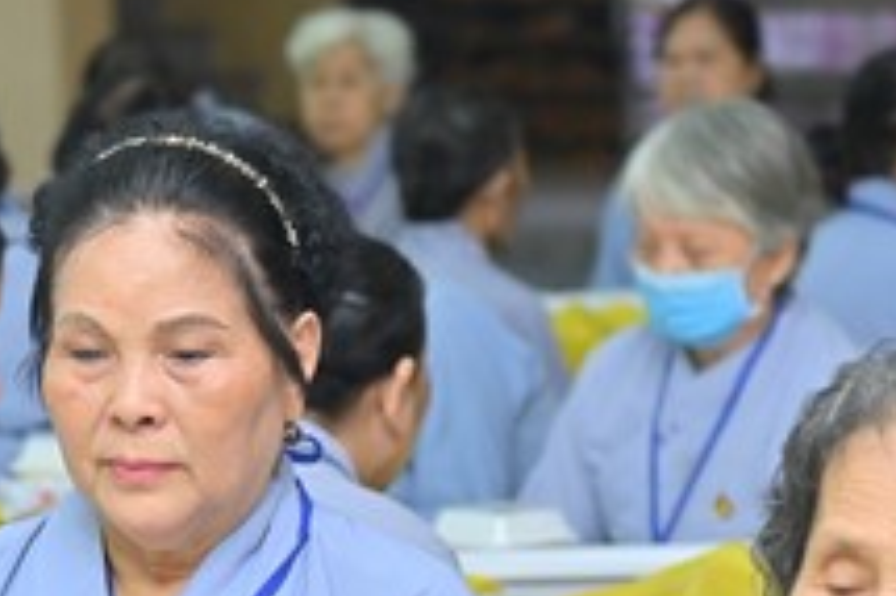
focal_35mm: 212
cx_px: 138
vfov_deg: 6.4
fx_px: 5272
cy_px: 650
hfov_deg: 9.7
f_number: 3.2
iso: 640
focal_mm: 70
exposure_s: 1/160
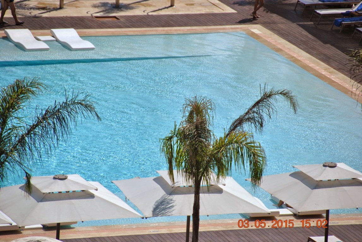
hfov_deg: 6.9
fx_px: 3020
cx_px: 181
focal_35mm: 300
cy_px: 121
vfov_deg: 4.6
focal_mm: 200
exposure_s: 1/2000
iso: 200
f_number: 5.6
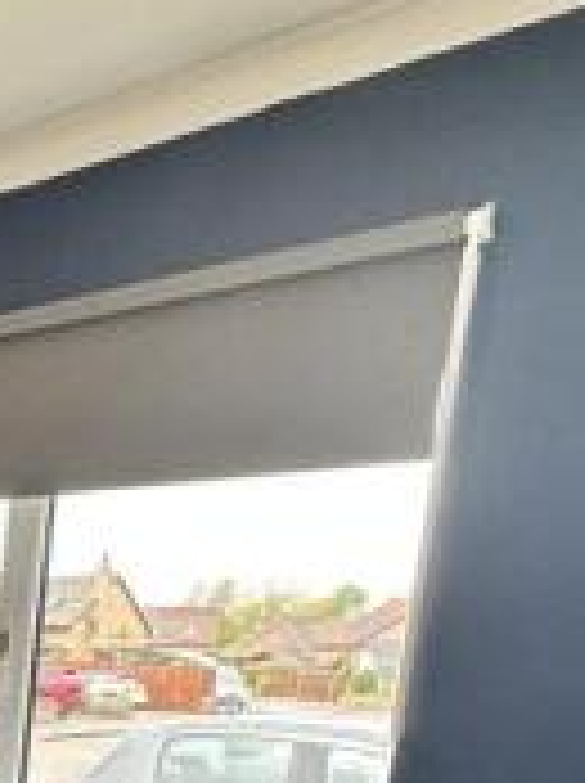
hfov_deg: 22.7
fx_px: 1062
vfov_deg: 34.8
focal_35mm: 47
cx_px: -371
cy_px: 862
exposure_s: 1/100
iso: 100
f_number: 2.2
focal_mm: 2.22
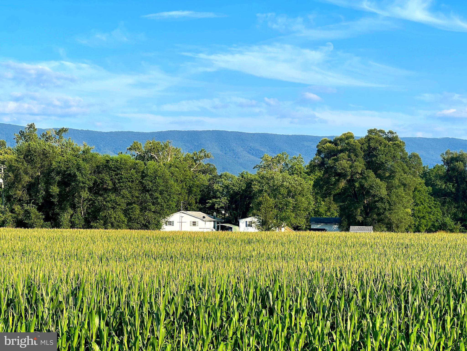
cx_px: 234
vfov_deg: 19.1
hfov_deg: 25.3
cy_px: 176
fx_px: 1039
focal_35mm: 77
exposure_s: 1/523
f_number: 2.8
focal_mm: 9
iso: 32
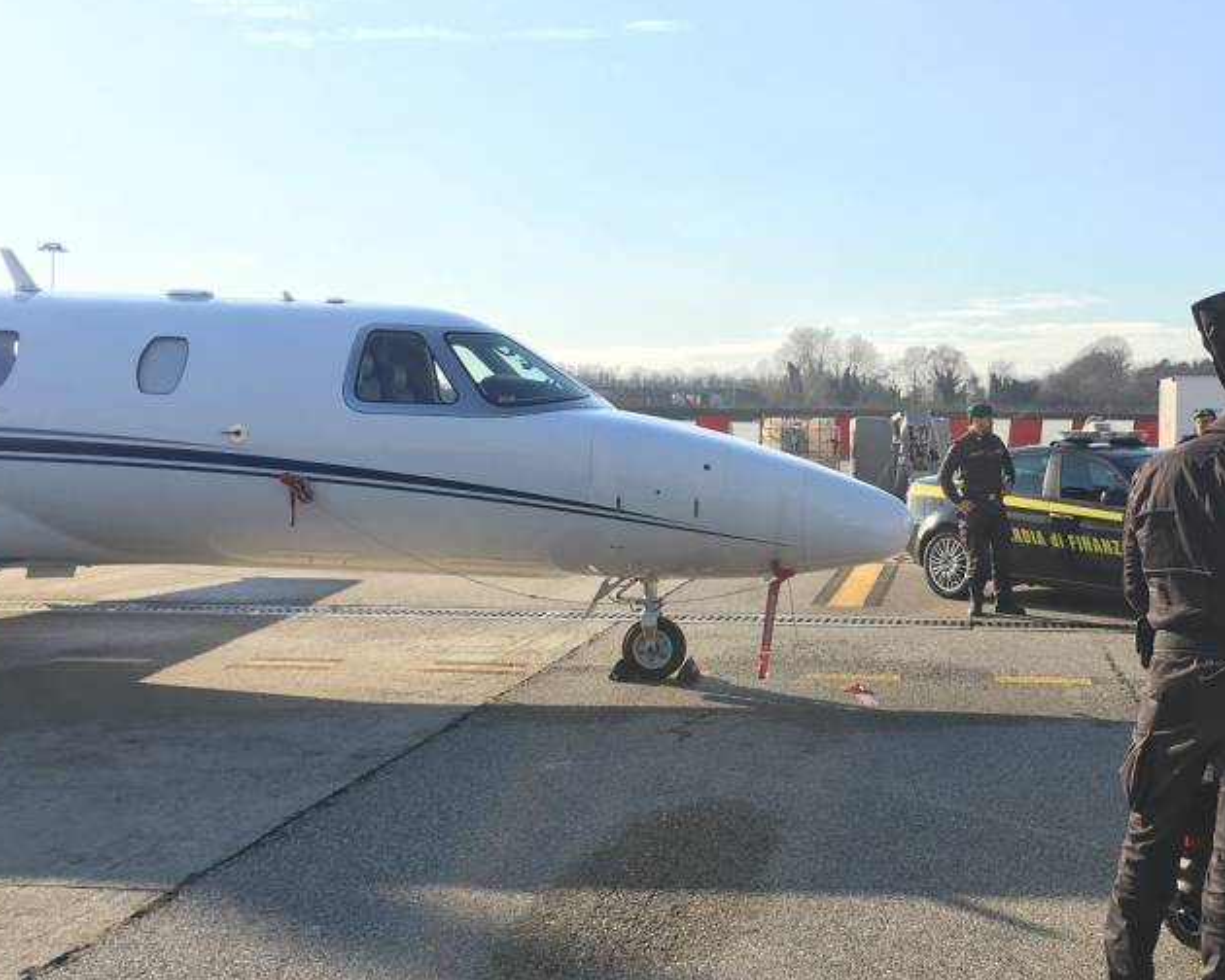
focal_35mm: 46
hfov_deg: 39.5
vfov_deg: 32.7
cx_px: 875
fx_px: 1668
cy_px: 517
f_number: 2.2
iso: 25
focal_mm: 4.15
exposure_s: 1/574
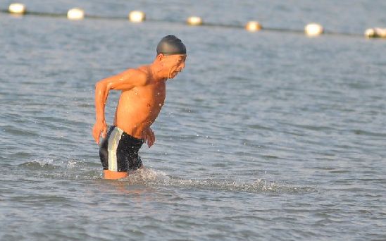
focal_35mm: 307
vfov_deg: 4.3
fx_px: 3228
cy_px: 117
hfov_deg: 6.8
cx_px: 193
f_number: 3.5
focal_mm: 200
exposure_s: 1/800
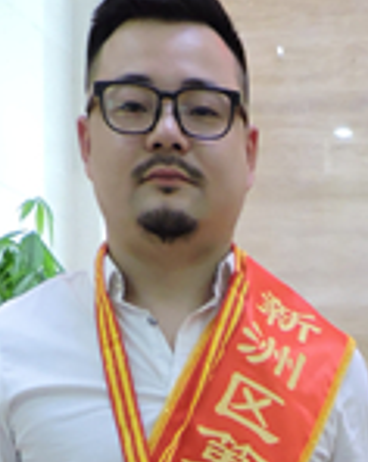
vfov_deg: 16.8
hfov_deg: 15.8
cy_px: 827
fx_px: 1296
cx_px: 384
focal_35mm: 95
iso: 400
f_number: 3
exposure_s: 1/15
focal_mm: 4.3
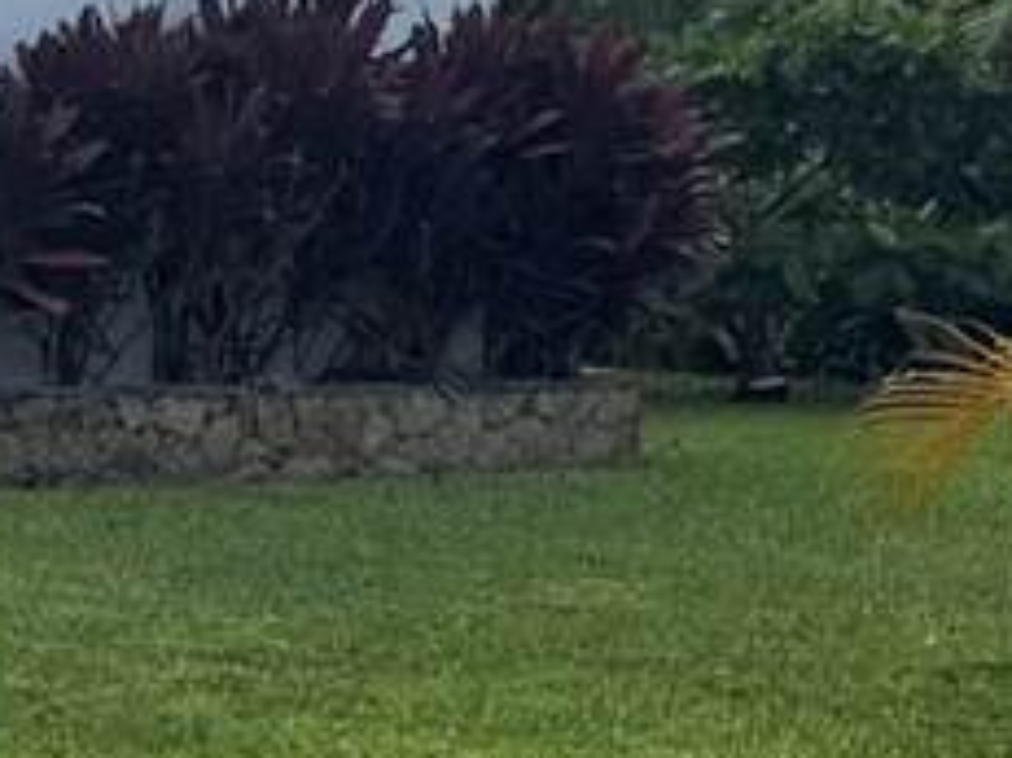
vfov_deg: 11.1
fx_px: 3886
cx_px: -1108
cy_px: 508
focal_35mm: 133
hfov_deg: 12.7
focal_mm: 6.76
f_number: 1.78
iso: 80
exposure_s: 1/5348
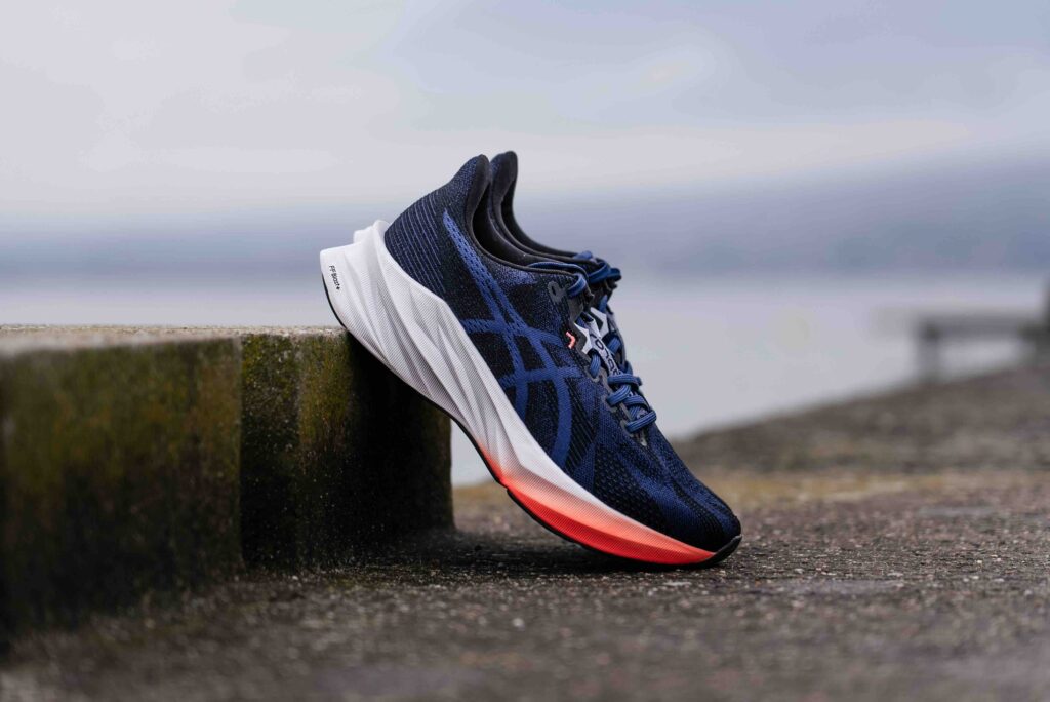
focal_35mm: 105
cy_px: 351
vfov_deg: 13.1
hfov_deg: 19.4
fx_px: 3064
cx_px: 525
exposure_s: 1/640
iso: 200
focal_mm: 105
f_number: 4
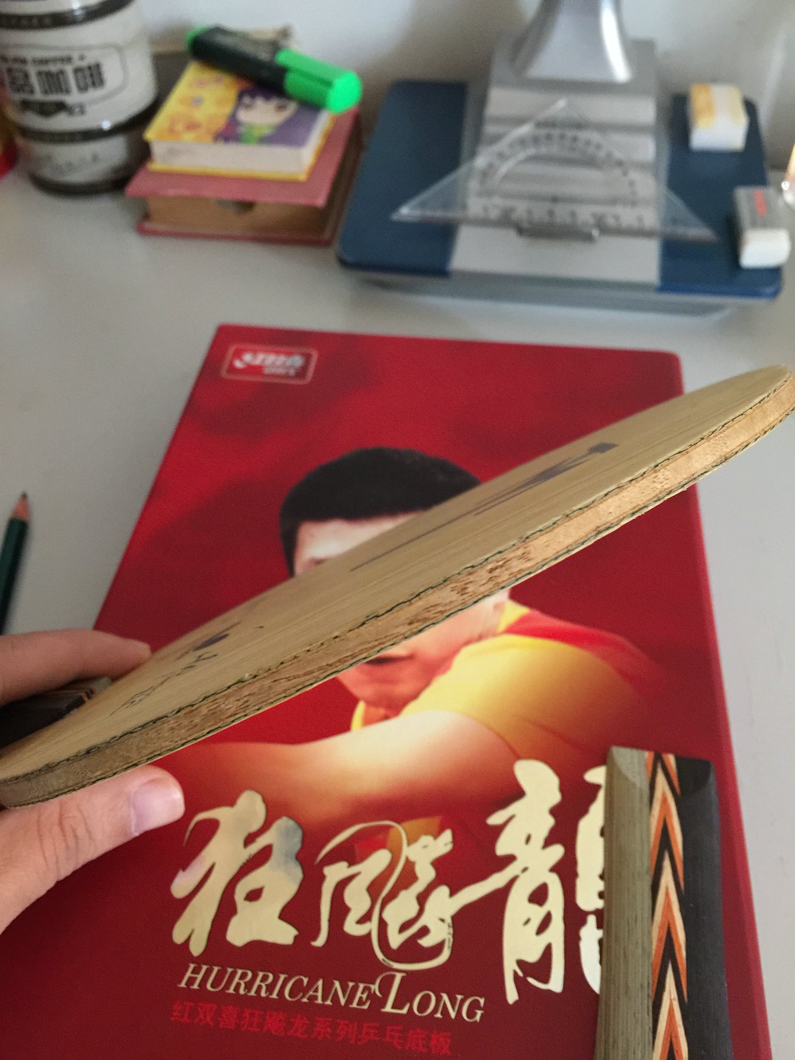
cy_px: 530
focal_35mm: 29
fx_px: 888
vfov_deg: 61.7
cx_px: 398
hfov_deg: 48.2
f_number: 2.2
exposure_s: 1/15
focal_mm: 4.15
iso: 125
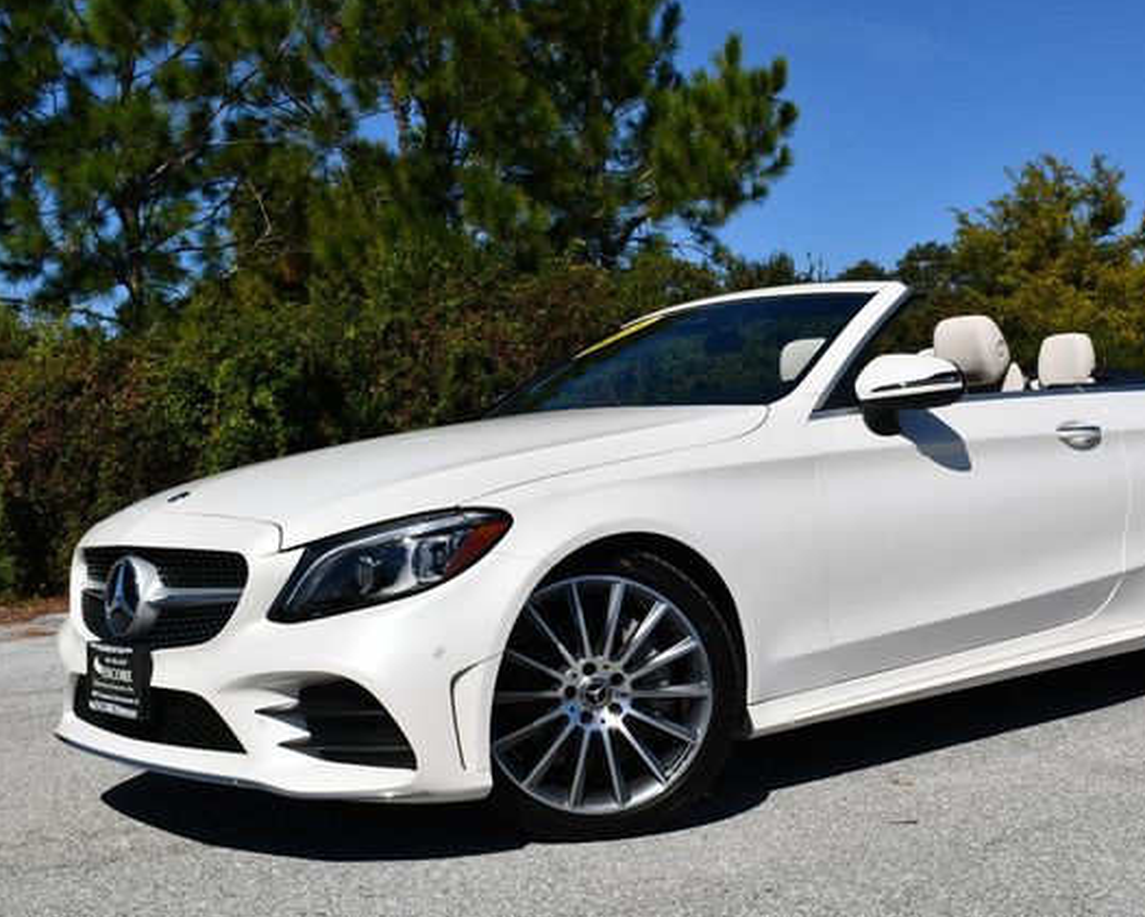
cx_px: 690
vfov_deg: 31.5
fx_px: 1627
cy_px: 457
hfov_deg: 38.6
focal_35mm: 48
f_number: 10
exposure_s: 1/400
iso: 100
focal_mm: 21
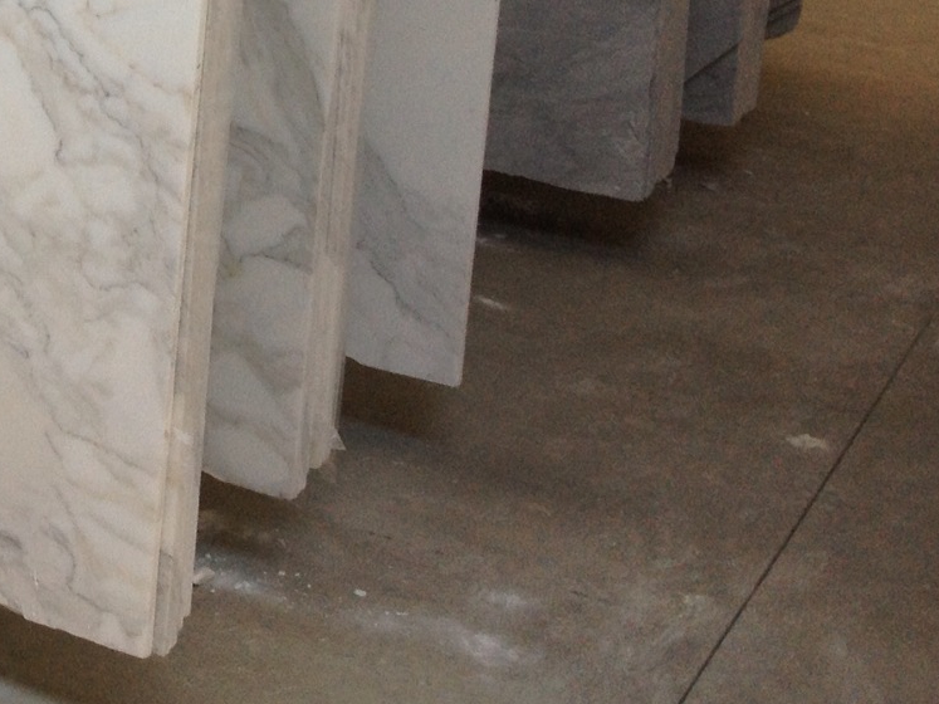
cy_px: -121
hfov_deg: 18.8
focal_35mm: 96
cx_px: -319
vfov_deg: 14.9
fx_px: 2604
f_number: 2.4
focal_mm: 4.28
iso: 64
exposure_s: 1/40
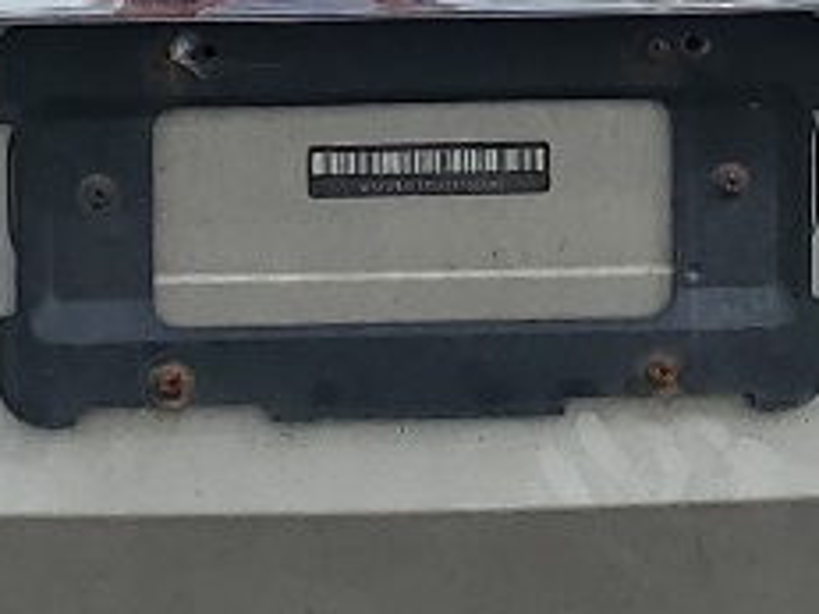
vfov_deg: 8.1
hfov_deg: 11.0
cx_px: 422
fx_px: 4257
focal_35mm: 180
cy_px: -174
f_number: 1.5
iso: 50
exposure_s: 1/2500
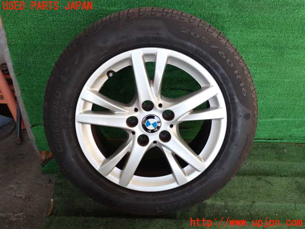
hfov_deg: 51.4
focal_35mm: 36
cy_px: 114
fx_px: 317
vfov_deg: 39.7
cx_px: 152
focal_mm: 6.37
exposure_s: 1/125
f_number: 2.5
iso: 250
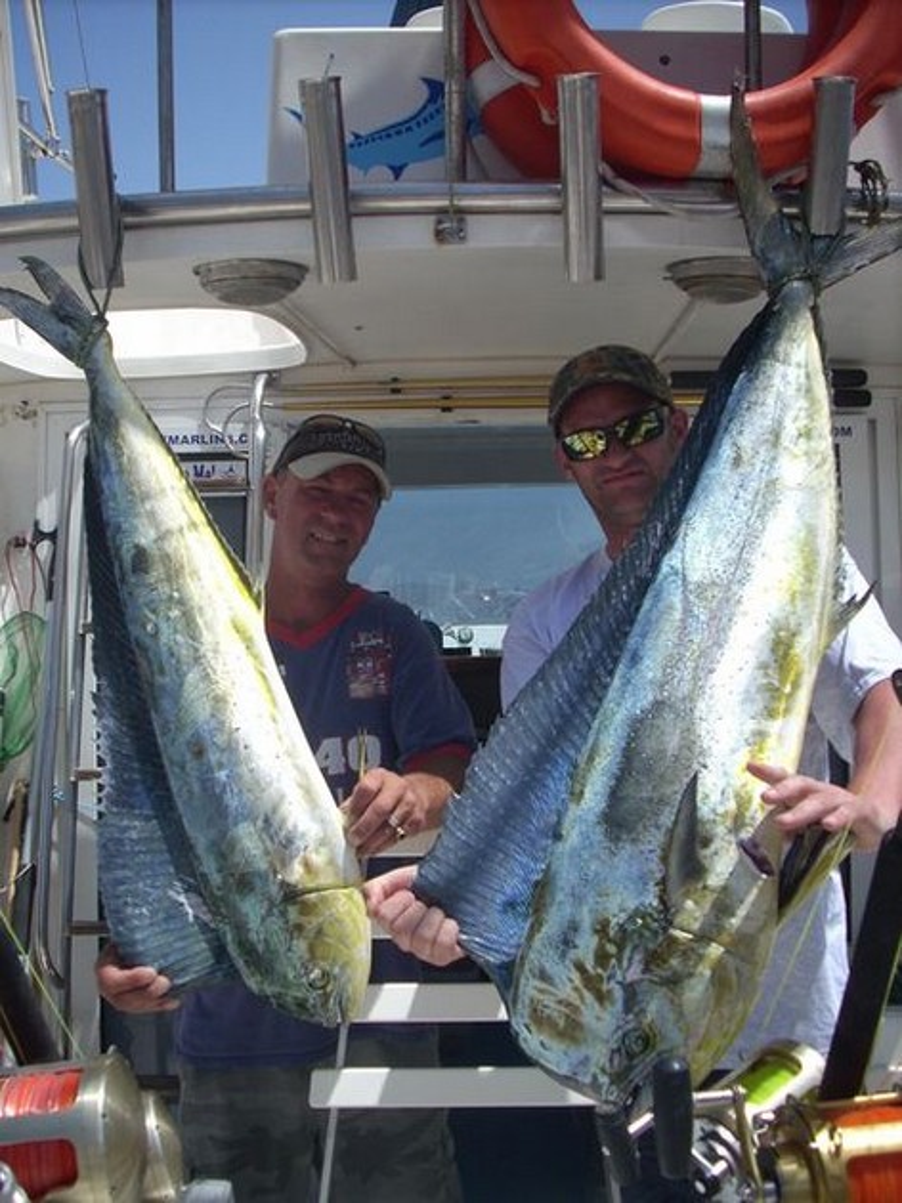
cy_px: 602
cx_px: 451
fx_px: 1286
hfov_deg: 38.6
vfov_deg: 50.2
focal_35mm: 37
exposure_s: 1/297
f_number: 5.6
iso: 64
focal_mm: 6.2
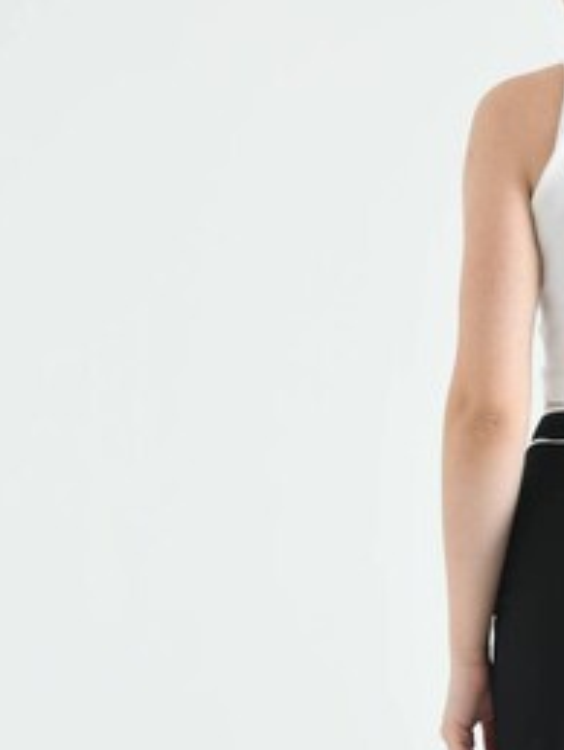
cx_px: 642
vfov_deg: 14.6
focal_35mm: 134
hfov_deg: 10.9
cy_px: 666
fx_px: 2906
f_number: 6.3
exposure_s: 1/125
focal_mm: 48
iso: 100
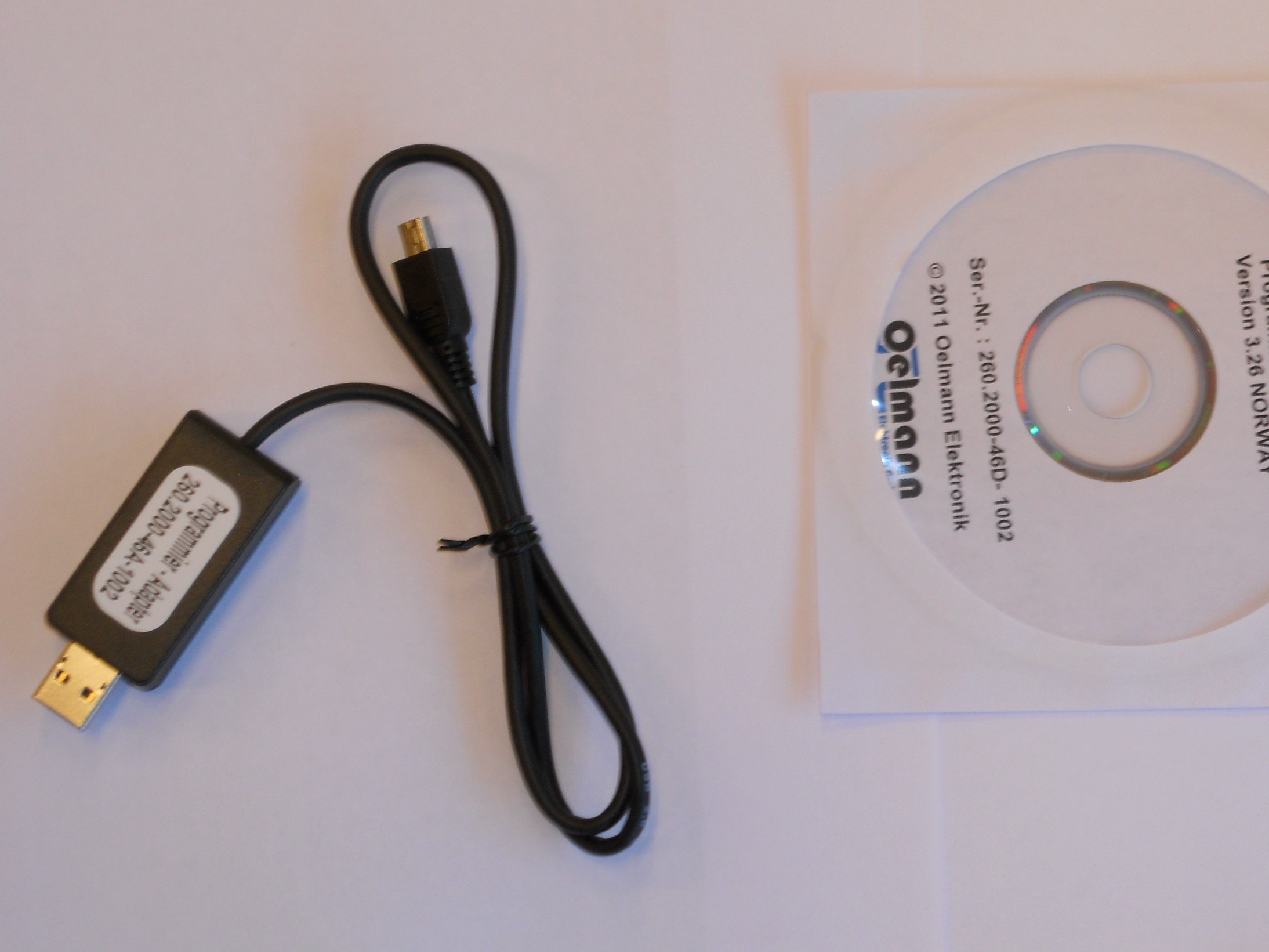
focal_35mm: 77
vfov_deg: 19.1
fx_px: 2823
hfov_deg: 25.3
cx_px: 723
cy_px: 398
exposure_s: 1/30
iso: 100
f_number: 5.3
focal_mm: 11.7
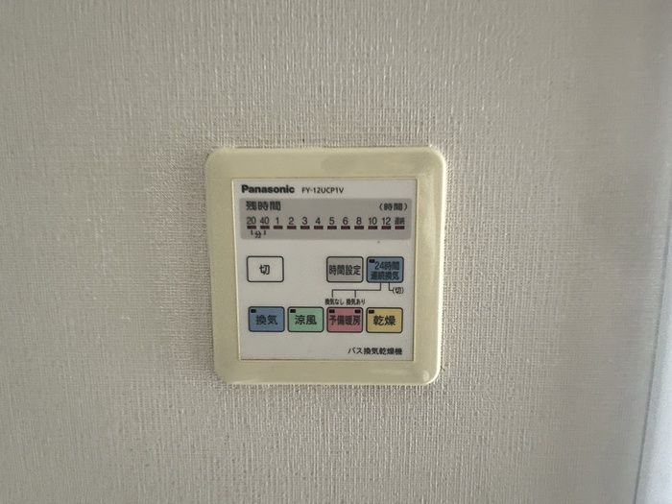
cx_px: 336
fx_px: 505
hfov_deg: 67.3
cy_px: 252
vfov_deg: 53.1
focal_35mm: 26
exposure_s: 1/9
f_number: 1.6
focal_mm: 5.1
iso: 500
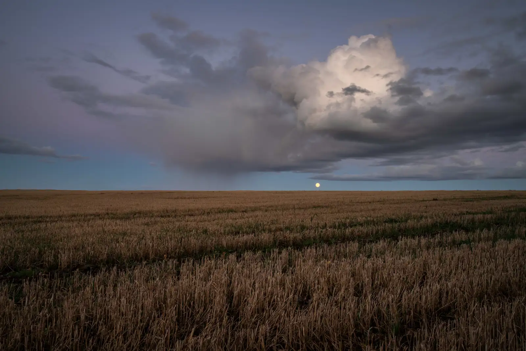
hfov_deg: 61.9
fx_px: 438
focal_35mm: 30
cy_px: 176
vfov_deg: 43.6
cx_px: 263
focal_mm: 30
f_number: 14
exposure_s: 2
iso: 100
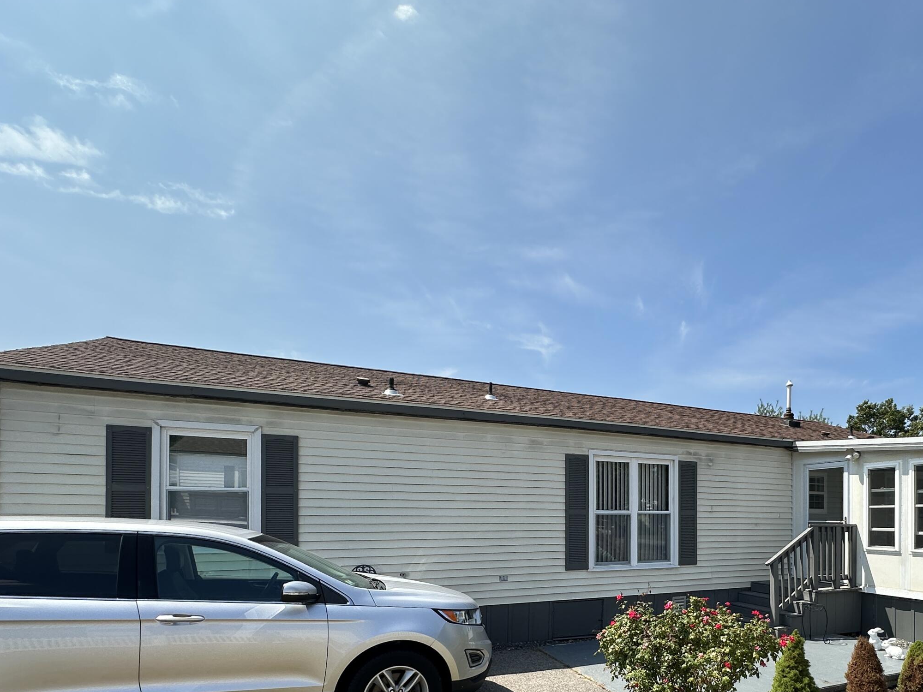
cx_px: 594
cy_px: 514
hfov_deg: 77.1
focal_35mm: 21
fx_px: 560
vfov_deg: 60.2
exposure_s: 1/1221
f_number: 2.2
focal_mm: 2.22
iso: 50
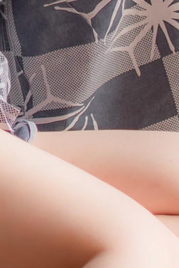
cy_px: -184
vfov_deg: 6.6
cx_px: -82
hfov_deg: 4.5
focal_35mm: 307
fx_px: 2287
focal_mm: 35
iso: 200
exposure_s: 1/250
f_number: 1.8
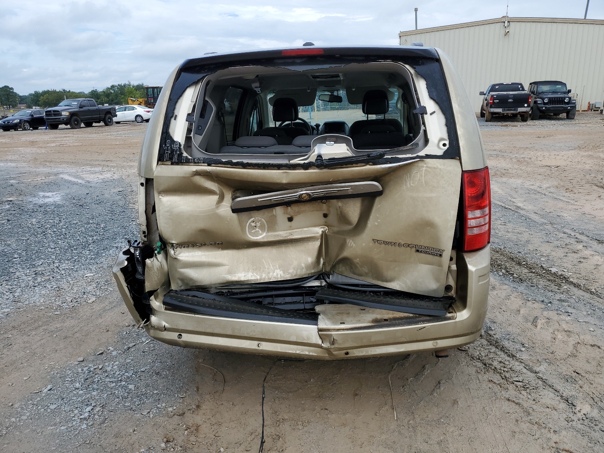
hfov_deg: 67.3
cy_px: 226
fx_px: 454
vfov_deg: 53.1
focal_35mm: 26
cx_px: 302
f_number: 1.5
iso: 50
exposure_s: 1/2500
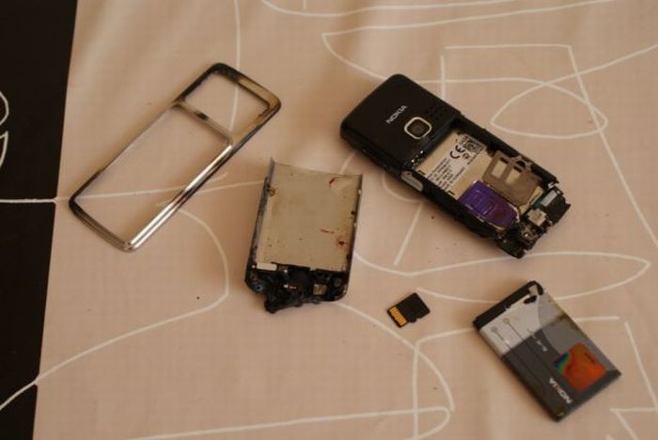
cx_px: 329
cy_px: 220
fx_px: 960
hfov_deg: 37.8
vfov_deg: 25.8
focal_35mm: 52
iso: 250
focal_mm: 35
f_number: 5.6
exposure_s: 1/60
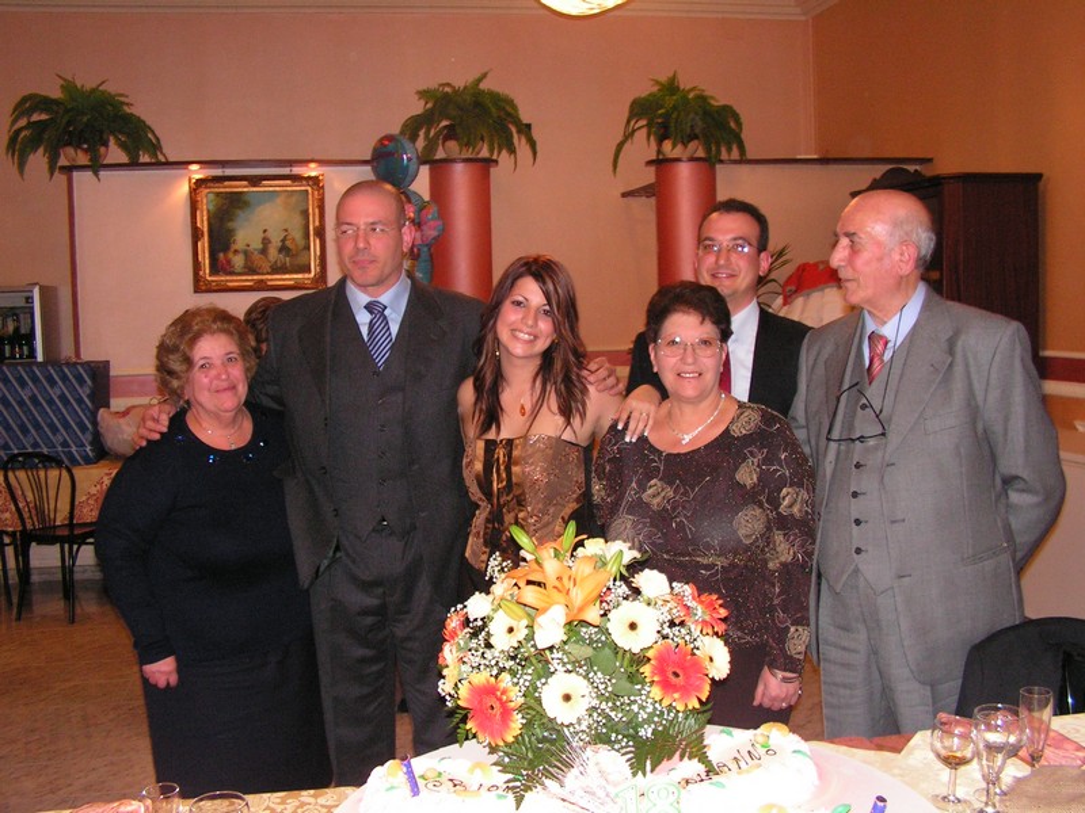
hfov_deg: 49.0
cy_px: 406
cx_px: 542
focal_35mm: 38
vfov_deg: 37.7
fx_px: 1191
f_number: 3.2
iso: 200
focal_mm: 6.4
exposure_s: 1/40
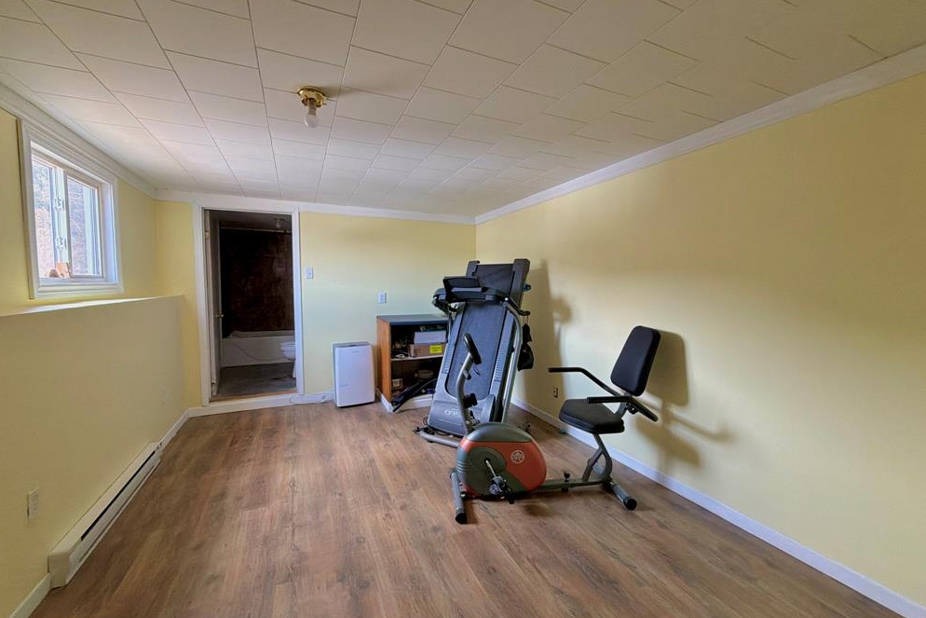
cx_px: 471
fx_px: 386
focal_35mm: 15
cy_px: 303
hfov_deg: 100.4
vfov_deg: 77.3
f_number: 2.2
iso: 250
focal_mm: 2.22
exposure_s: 1/60
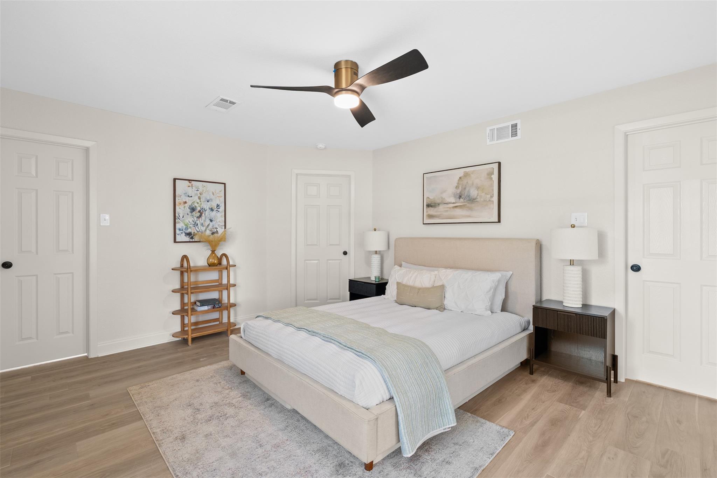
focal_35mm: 16
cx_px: 358
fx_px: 319
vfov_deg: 73.7
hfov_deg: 96.7
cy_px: 239
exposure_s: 1.3
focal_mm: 16
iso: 250
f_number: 9
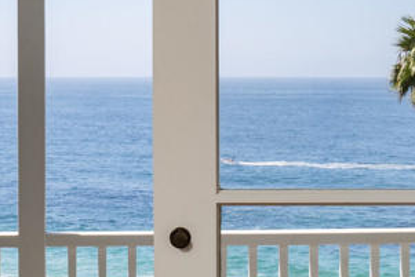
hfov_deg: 18.7
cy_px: 123
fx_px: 1257
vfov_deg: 12.6
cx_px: 121
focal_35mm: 109
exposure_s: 1/200
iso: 200
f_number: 14
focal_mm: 32
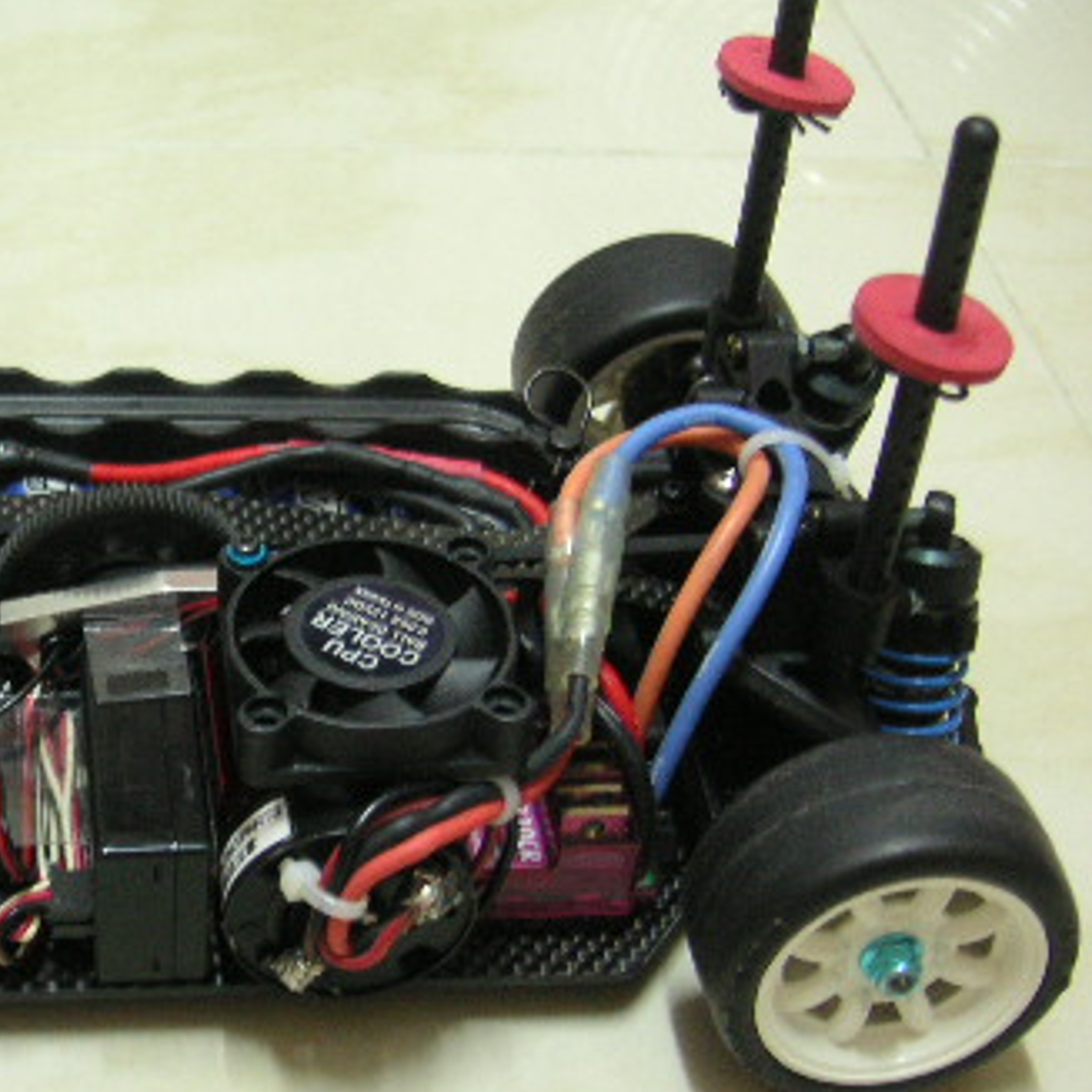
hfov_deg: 25.7
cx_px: 27
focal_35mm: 64
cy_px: 624
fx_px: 2284
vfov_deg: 26.9
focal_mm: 6.1
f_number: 2.8
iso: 100
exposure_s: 1/2
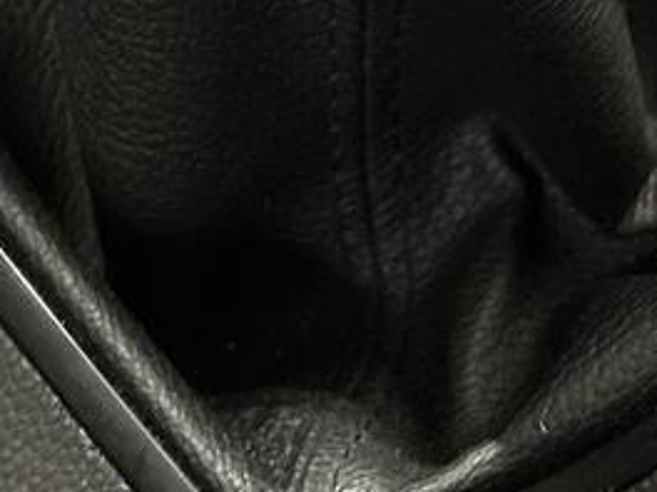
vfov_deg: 9.6
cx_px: 655
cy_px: -534
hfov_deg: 13.7
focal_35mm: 142
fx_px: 2695
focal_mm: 5.7
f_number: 1.5
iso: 1000
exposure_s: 1/25
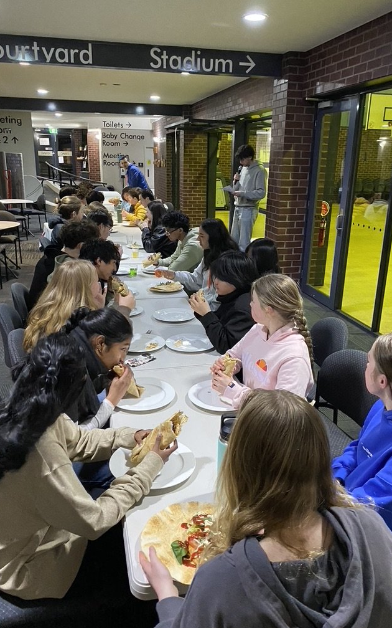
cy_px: 318
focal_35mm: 28
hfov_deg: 44.5
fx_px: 479
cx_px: 201
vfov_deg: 66.5
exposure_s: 1/33
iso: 500
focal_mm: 4.25
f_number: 1.8
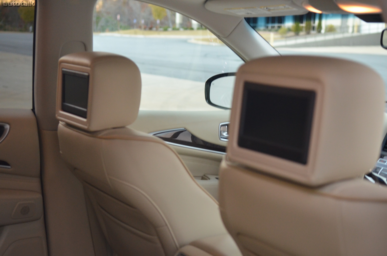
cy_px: 128
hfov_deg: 35.1
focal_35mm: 57
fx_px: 611
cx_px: 194
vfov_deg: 23.7
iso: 1600
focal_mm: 38
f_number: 2.8
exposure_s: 1/60
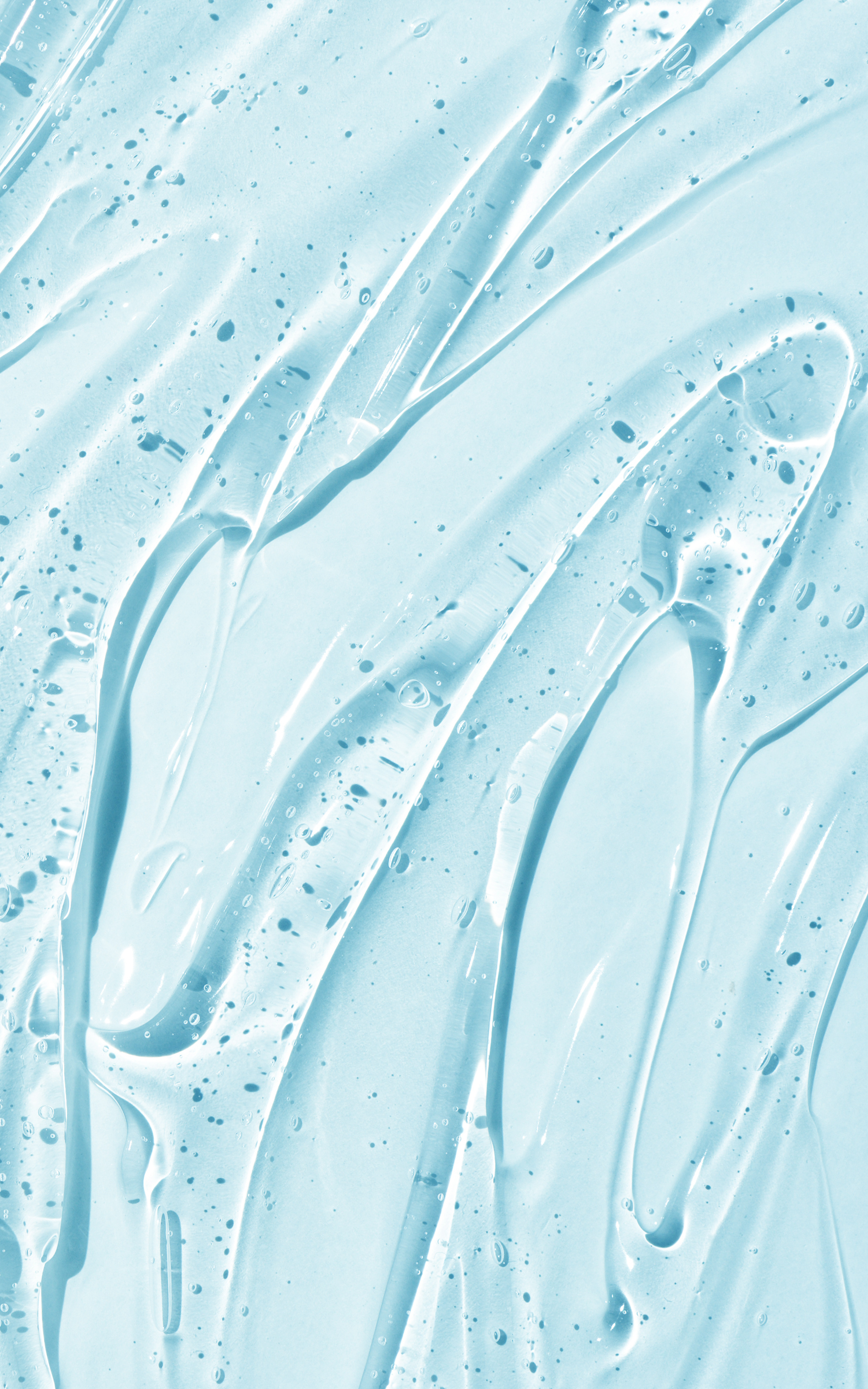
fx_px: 7268
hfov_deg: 6.8
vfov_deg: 10.9
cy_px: 689
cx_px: -248
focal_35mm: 192
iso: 100
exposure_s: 1/160
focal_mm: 105
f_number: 11
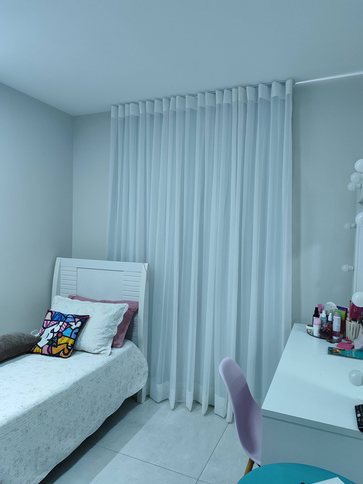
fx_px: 336
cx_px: 182
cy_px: 242
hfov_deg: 56.8
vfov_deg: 71.6
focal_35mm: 24
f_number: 1.89
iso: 631
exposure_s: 1/60
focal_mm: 5.89
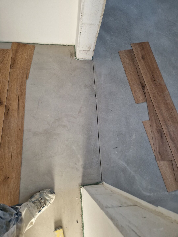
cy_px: 118
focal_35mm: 23
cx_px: 89
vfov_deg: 73.9
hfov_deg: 58.9
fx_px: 158
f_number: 1.8
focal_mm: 5.4
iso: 200
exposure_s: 1/100
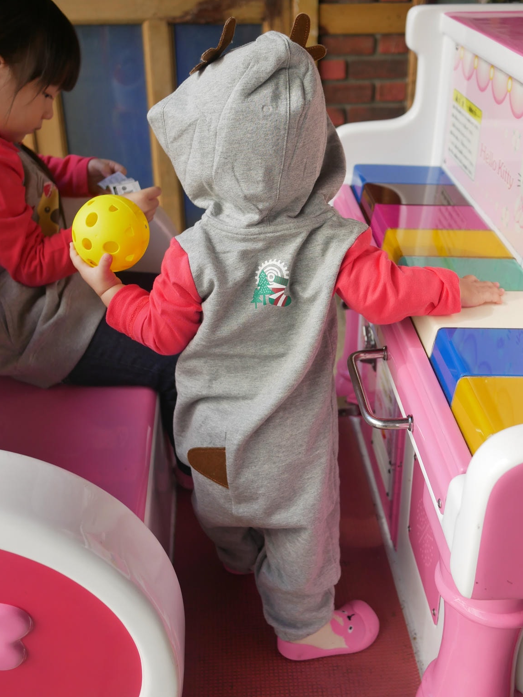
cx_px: 263
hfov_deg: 34.3
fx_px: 846
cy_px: 348
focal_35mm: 42
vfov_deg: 44.8
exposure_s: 1/320
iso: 200
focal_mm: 20
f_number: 2.8
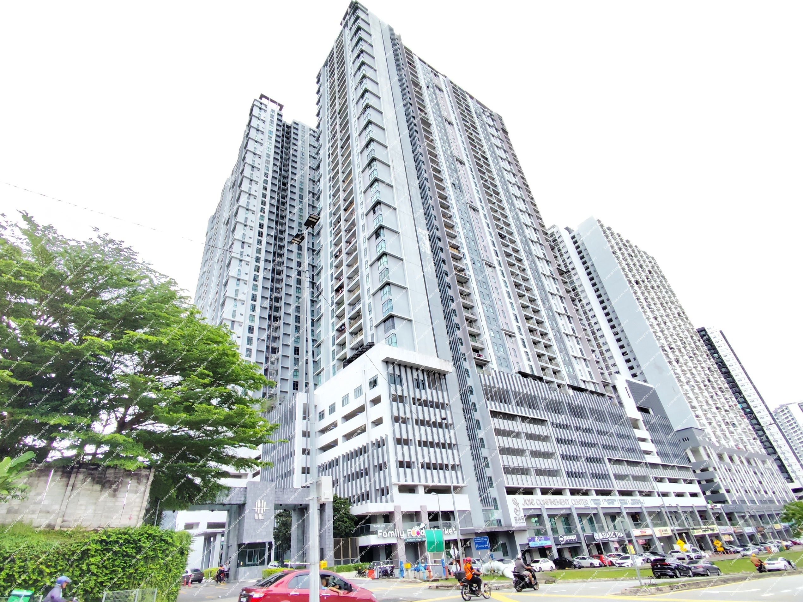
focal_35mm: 16
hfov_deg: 94.5
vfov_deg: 78.1
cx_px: 402
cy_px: 301
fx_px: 371
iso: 50
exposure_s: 1/370
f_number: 2.2
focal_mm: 1.65
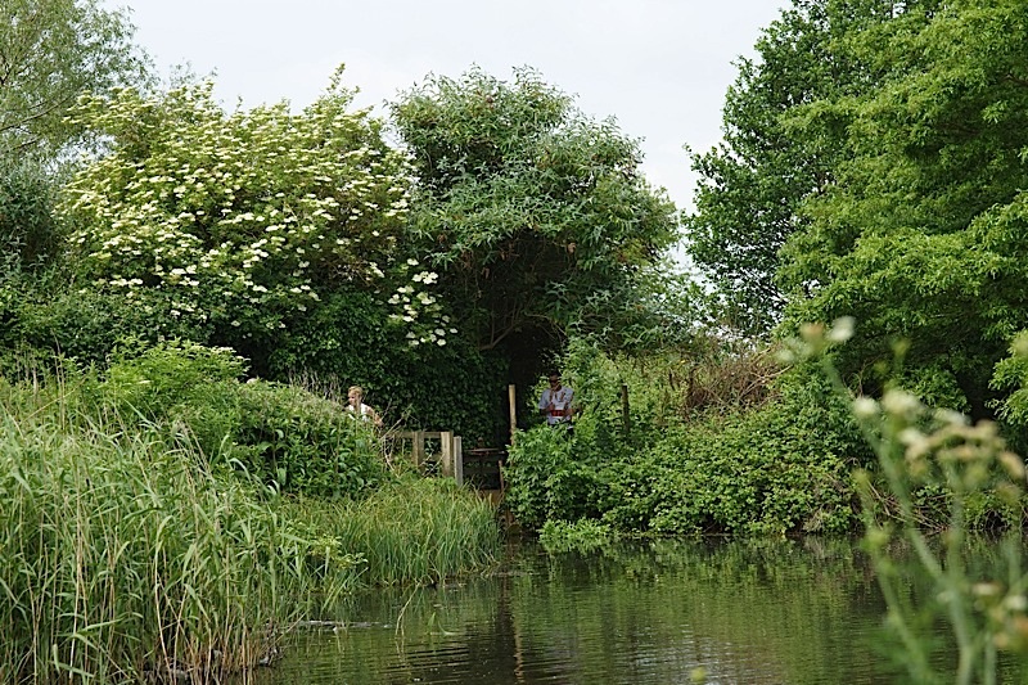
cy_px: 342
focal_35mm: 105
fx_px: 2998
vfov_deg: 13.0
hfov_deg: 19.5
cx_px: 514
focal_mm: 70
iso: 100
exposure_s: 1/250
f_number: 5.6
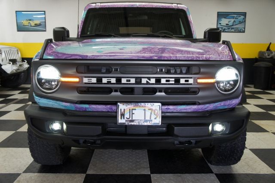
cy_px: 92
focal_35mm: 32
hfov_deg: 59.5
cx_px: 138
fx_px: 240
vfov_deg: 41.7
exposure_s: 1/40
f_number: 4
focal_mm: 21
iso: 200
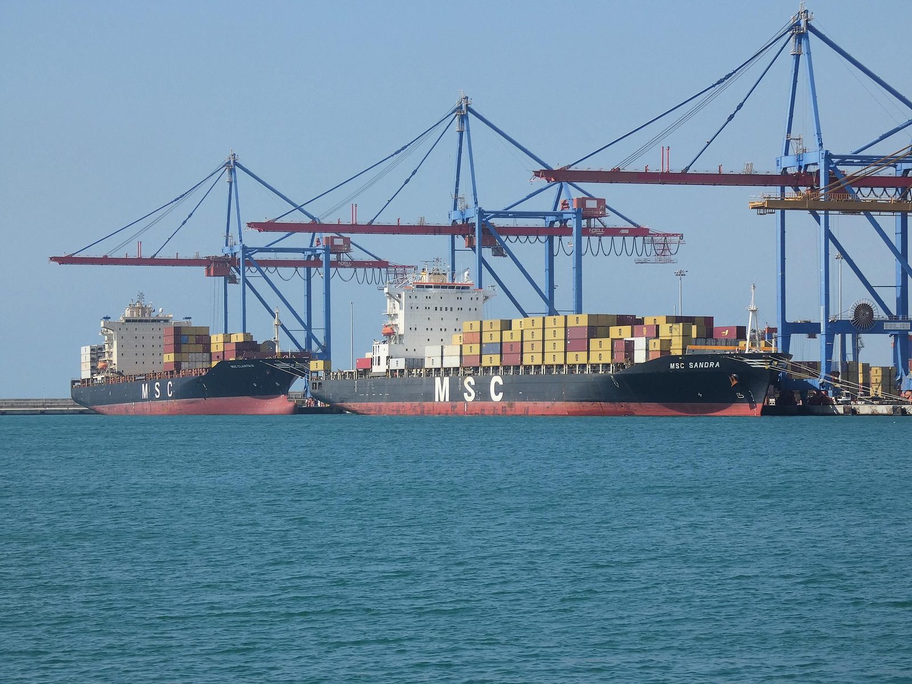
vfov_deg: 11.9
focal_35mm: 125
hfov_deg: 15.8
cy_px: 342
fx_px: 3293
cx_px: 456
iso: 80
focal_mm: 22.4
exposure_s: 1/500
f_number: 5.2
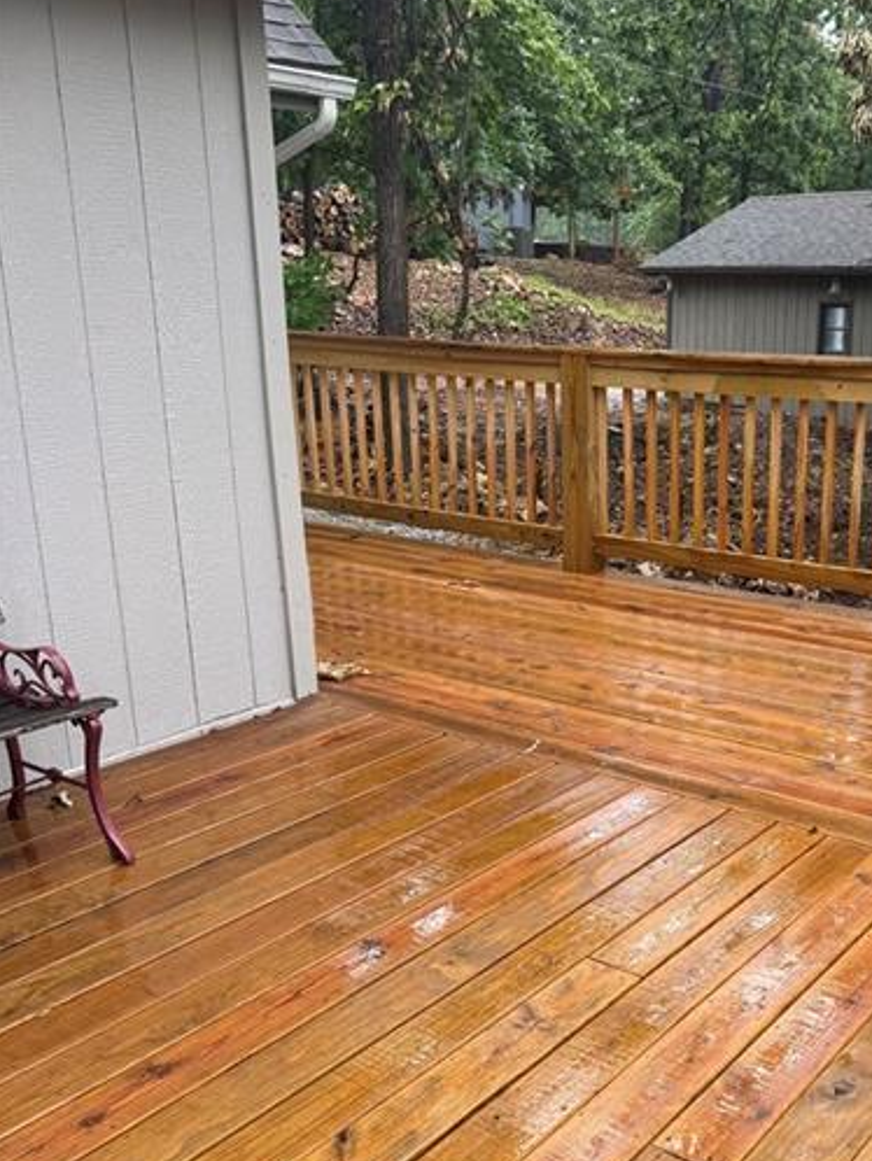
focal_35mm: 37
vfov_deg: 49.7
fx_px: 1242
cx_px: 667
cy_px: 709
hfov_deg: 37.6
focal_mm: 6.76
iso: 80
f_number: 1.78
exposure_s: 1/477
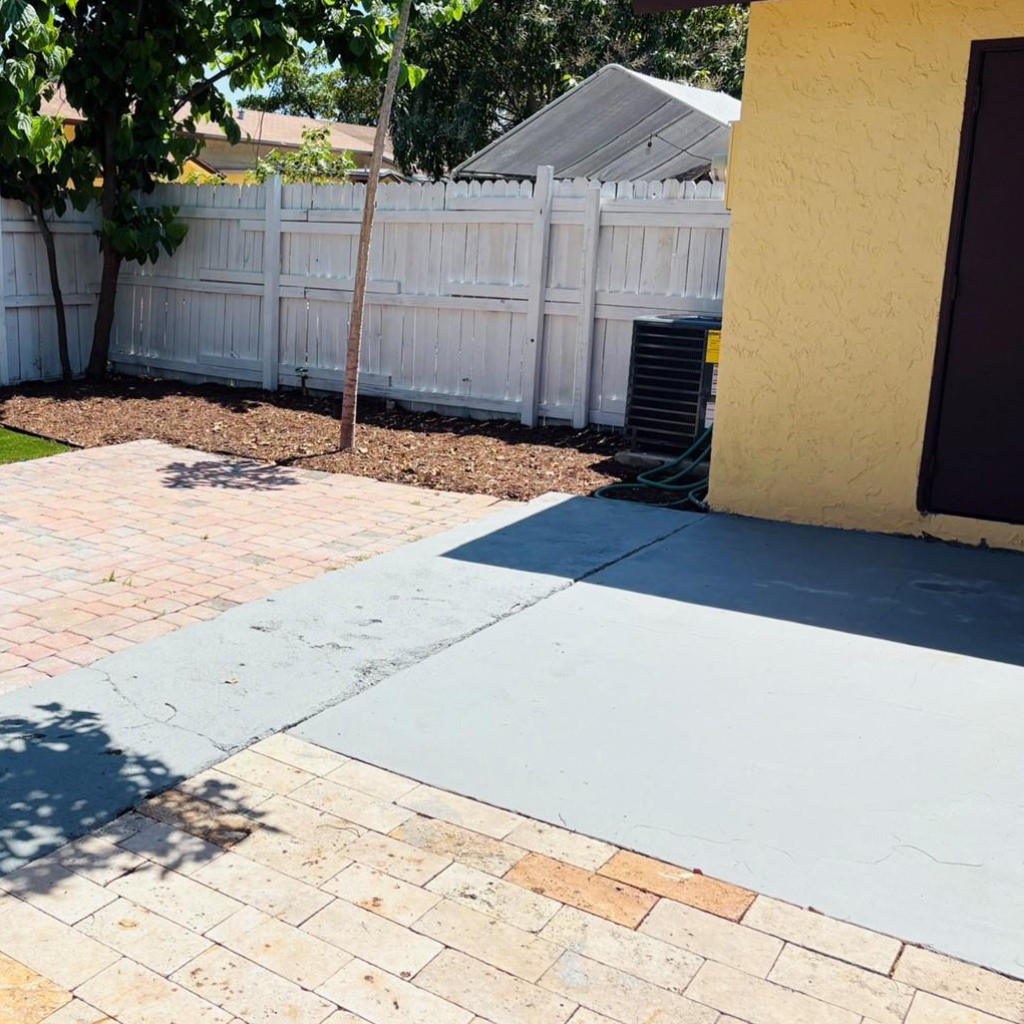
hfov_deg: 44.3
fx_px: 1205
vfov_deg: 45.9
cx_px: 238
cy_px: 438
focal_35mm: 36
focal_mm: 5.96
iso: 50
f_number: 1.6
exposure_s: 1/3623
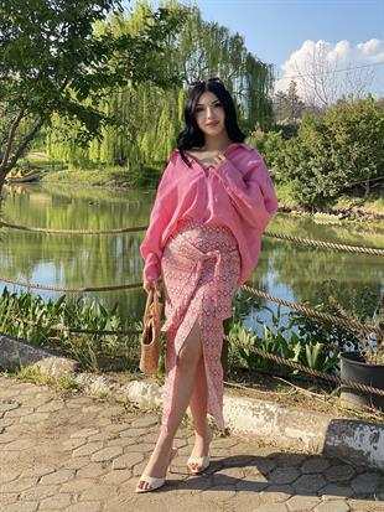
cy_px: 256
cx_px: 192
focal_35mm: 52
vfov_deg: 36.8
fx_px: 769
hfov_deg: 28.0
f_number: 2
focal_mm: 6
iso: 20
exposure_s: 1/494
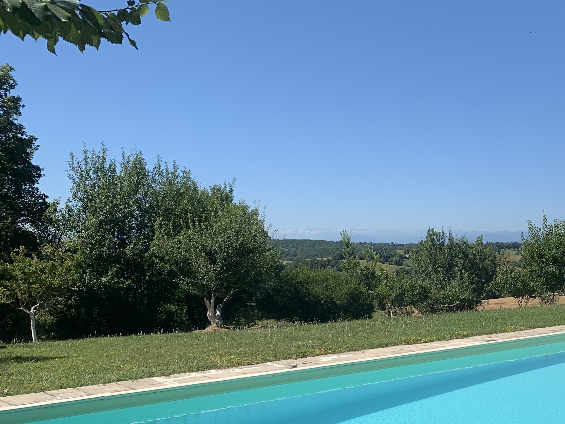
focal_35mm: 47
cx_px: 497
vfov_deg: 30.5
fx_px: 767
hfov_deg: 38.0
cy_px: 308
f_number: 1.8
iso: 25
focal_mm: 4.25
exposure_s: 1/3521
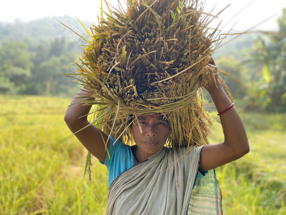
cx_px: 143
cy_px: 108
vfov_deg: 53.1
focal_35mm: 26
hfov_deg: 67.3
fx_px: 215
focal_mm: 4.25
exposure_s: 1/201
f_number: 1.8
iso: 32
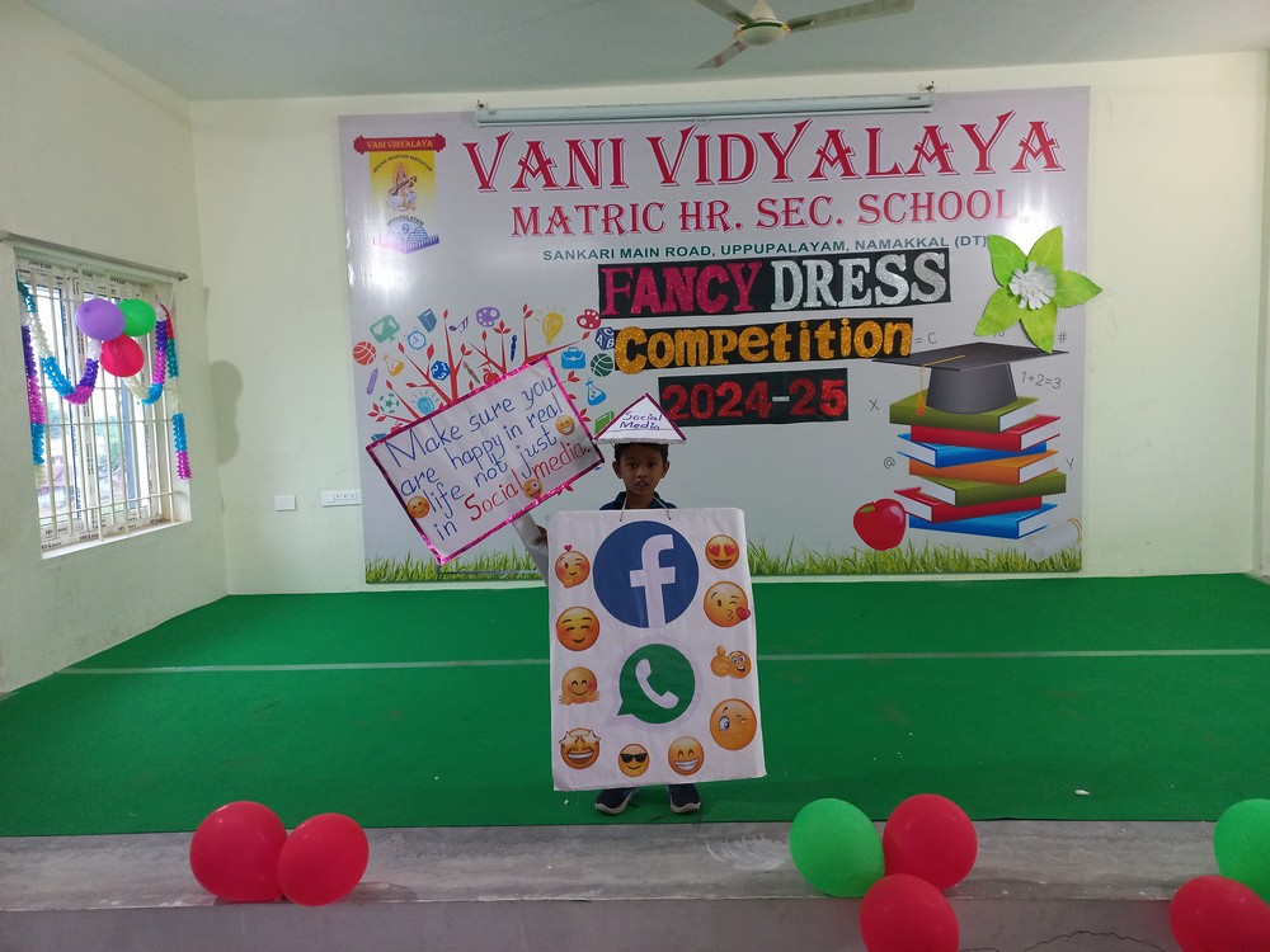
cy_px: 476
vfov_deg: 54.9
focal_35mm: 25
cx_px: 635
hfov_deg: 69.4
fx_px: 917
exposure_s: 1/50
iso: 160
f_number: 1.8
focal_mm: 4.6
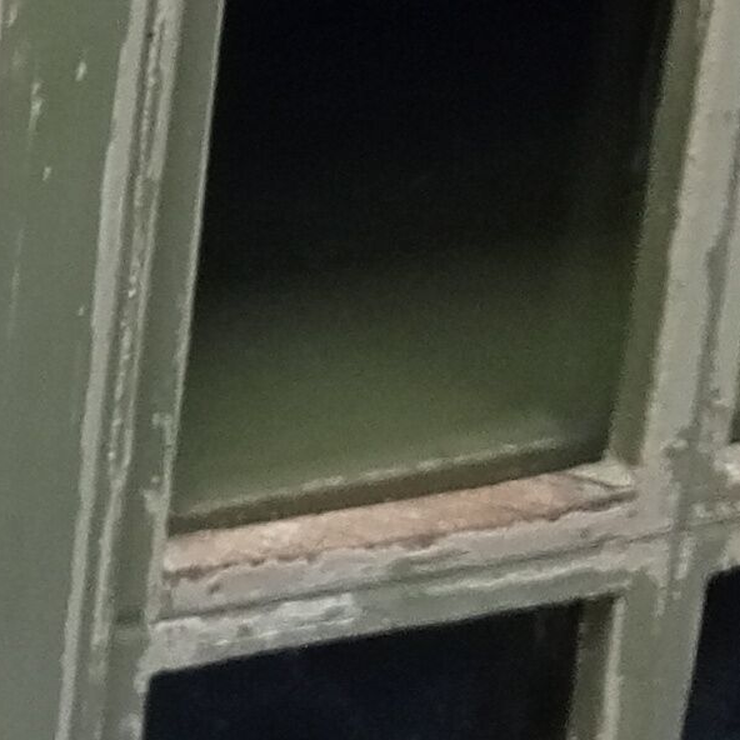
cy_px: 140
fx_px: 4208
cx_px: -601
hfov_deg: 9.5
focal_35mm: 174
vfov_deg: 10.0
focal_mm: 3.46
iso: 128
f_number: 2.2
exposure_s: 1/50
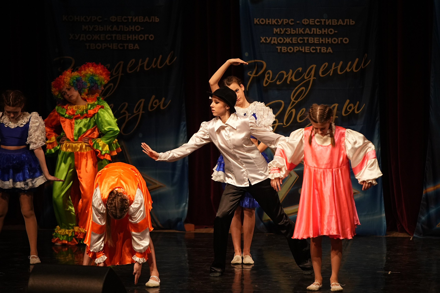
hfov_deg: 10.8
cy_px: 146
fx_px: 2322
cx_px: 220
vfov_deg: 7.2
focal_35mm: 190
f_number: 2.8
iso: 2500
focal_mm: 190
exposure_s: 1/800
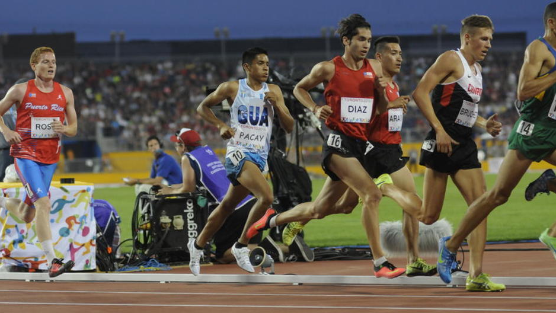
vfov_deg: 6.4
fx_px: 2787
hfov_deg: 11.4
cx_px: 278
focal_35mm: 189
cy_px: 138
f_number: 3.5
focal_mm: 120
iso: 1250
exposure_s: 1/640
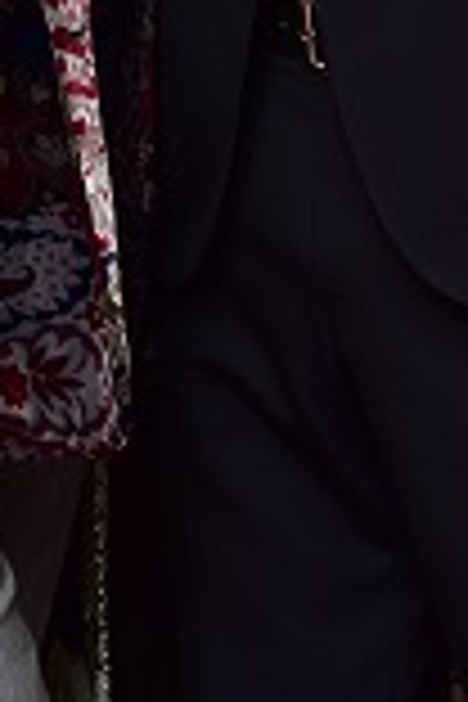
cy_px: -18
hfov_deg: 4.6
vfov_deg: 6.9
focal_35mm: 297
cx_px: 212
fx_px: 5791
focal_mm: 50
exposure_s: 1/60
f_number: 5.6
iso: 400
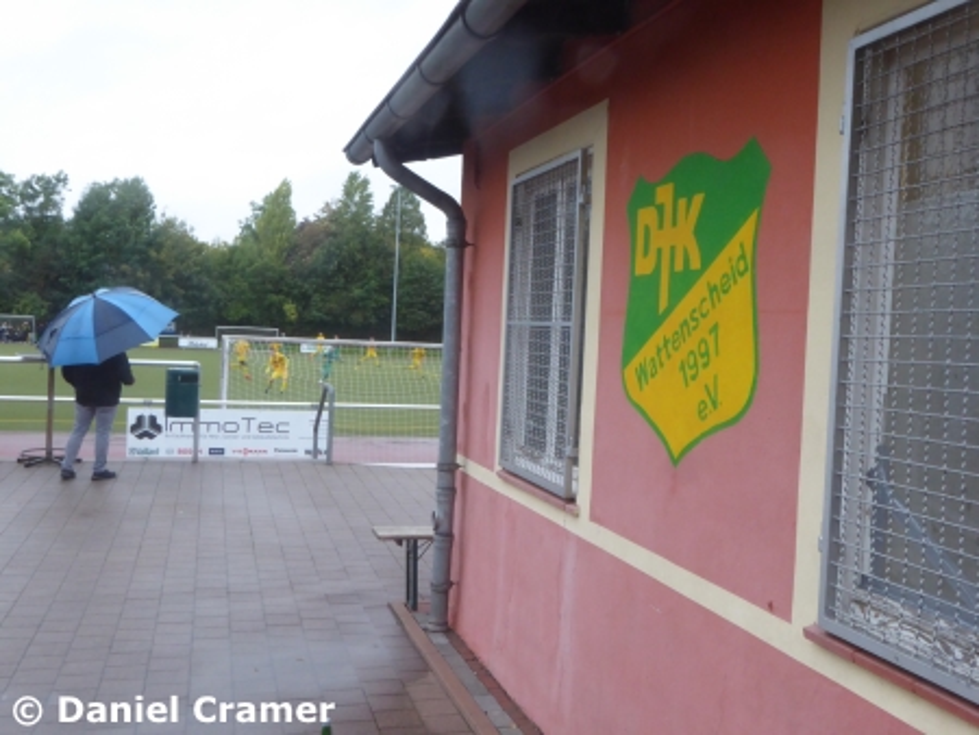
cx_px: 490
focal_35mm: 35
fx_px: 990
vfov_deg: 40.7
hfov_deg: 52.6
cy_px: 368
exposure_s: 1/30
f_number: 8
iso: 400
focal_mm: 6.3
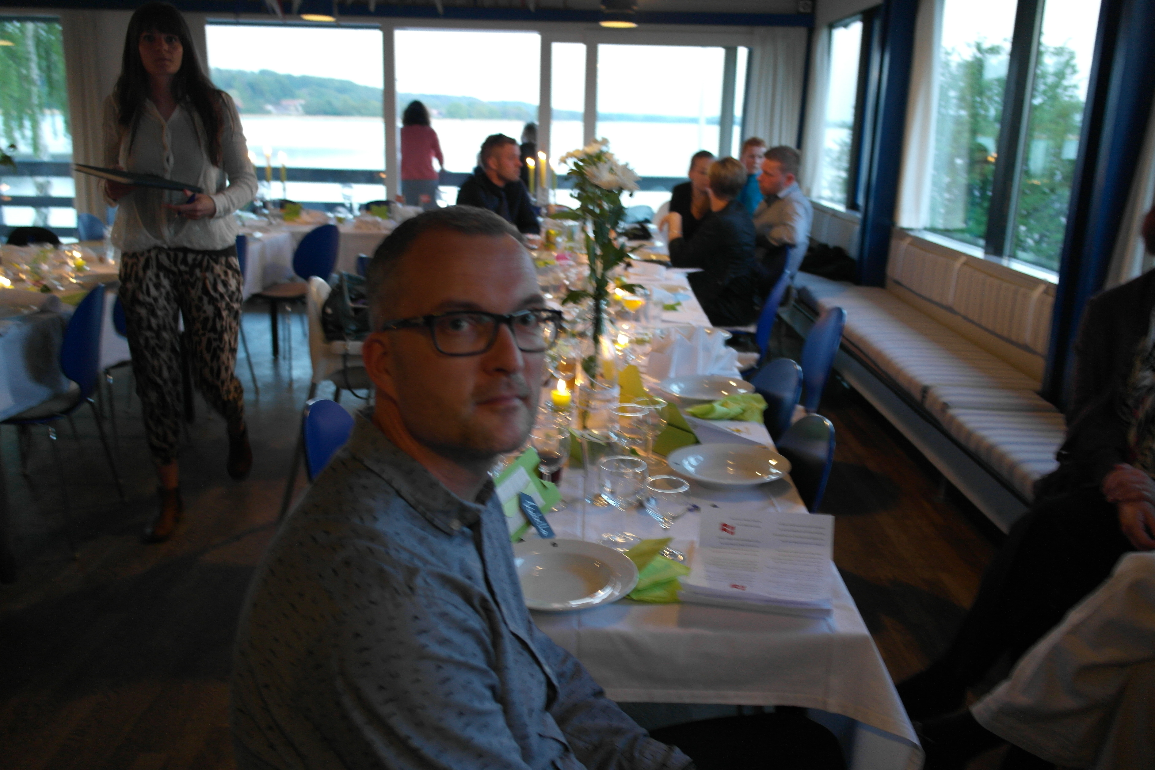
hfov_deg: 61.9
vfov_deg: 43.6
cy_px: 385
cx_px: 578
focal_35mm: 30
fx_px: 962
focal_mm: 20
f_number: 3.5
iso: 800
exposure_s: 1/20
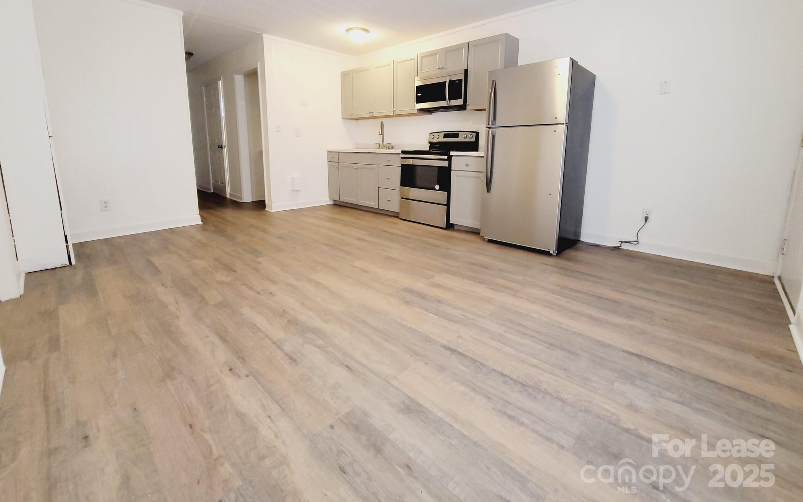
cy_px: 203
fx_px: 306
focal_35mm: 14
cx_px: 398
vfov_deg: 77.8
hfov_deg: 105.3
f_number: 2.2
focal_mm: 2.2
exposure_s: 1/60
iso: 320
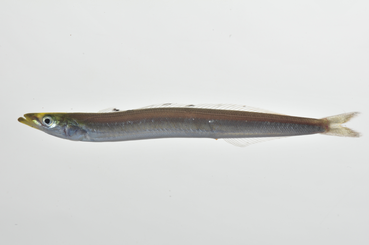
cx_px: 184
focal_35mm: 158
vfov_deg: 8.7
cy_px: 122
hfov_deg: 13.1
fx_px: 1612
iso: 200
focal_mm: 105
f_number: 25
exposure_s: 1/60
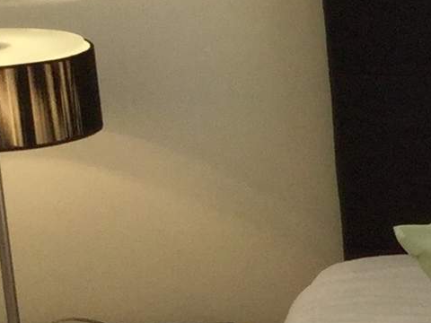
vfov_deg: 7.9
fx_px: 2316
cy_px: 357
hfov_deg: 9.4
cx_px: 1064
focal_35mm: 186
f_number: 2.4
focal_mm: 3.3
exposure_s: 1/100
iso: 25
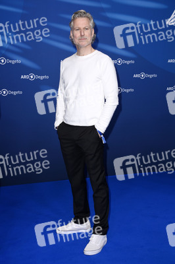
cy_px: 132
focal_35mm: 58
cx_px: 88
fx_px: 424
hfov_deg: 23.3
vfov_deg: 34.5
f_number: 6.3
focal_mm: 58
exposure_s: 1/250
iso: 640
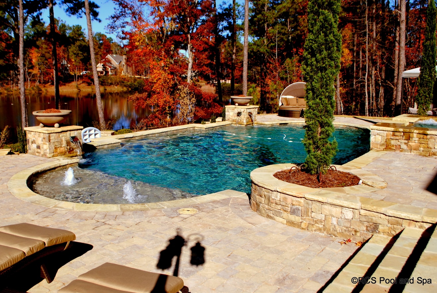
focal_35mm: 34
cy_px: 129
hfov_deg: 55.6
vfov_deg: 38.9
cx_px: 195
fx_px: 413
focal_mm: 20
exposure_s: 1/250
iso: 100
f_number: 8
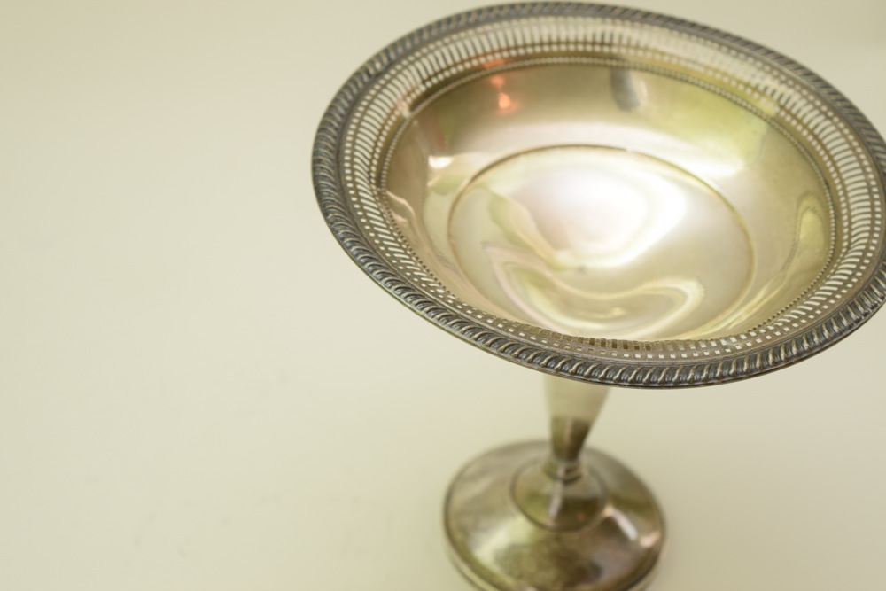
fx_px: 2031
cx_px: 443
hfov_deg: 24.6
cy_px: 296
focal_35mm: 82
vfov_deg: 16.6
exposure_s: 1/125
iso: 640
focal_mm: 55
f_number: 5.6
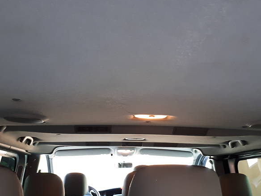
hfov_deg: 50.1
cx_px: 136
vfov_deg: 38.7
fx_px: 279
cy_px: 99
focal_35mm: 37
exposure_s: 1/17
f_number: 1.9
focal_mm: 3.6
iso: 200
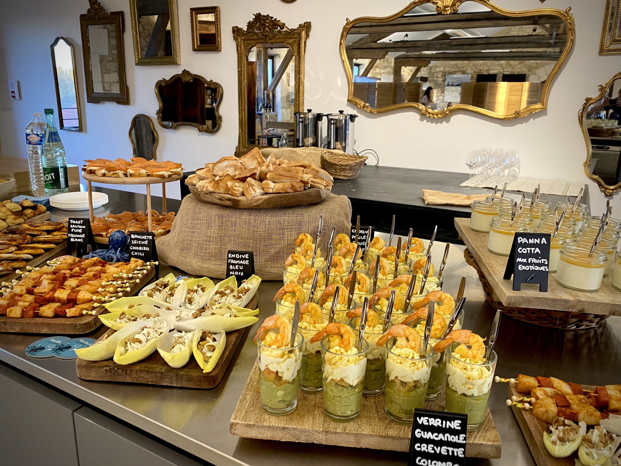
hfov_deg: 67.3
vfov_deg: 53.1
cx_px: 310
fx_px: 466
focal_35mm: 26
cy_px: 233
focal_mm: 4.25
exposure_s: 1/50
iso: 200
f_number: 1.8
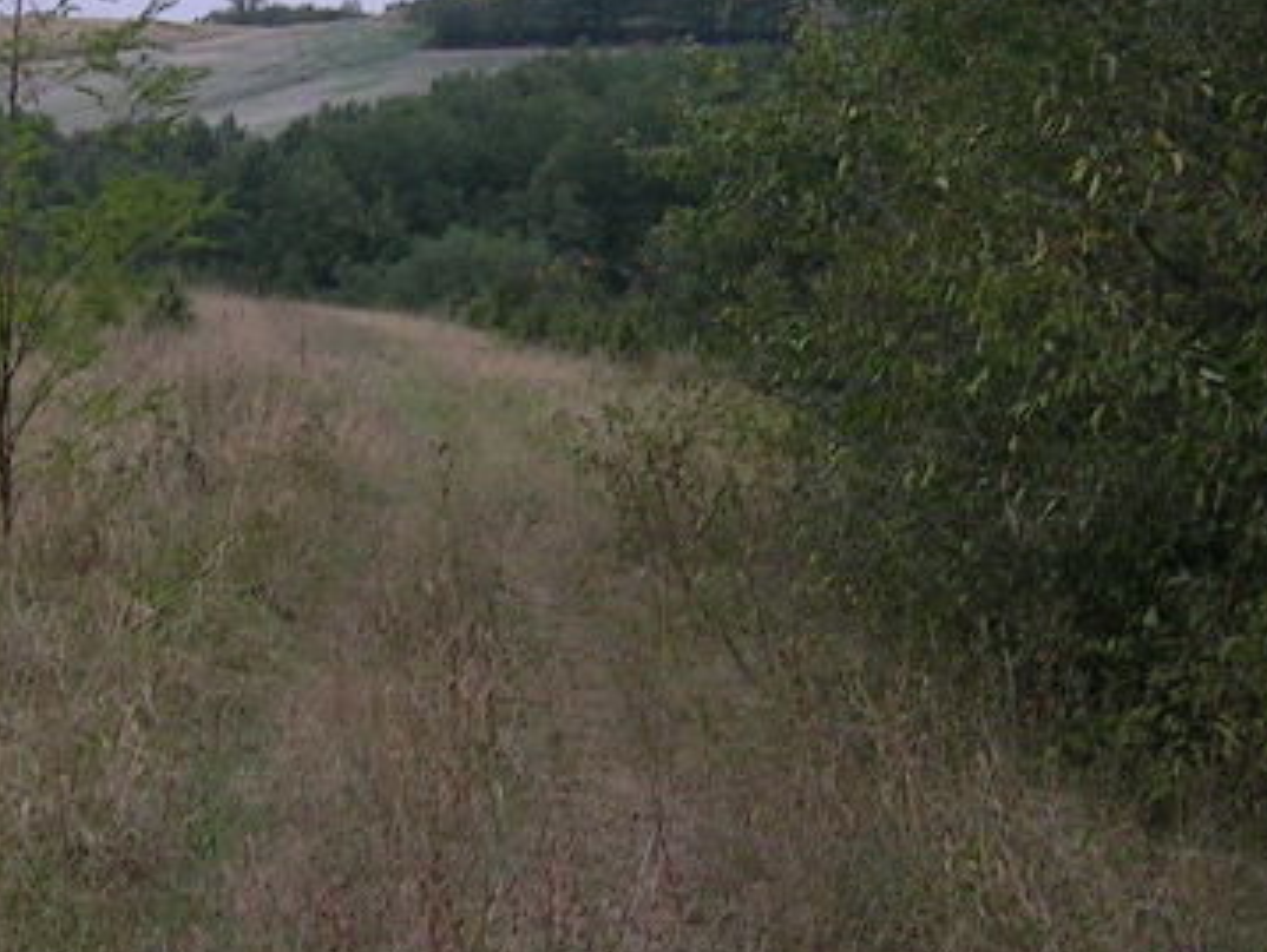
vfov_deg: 14.8
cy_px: 265
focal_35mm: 100
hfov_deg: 19.6
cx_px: 527
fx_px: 3663
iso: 58
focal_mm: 5.4
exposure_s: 1/30
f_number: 2.8
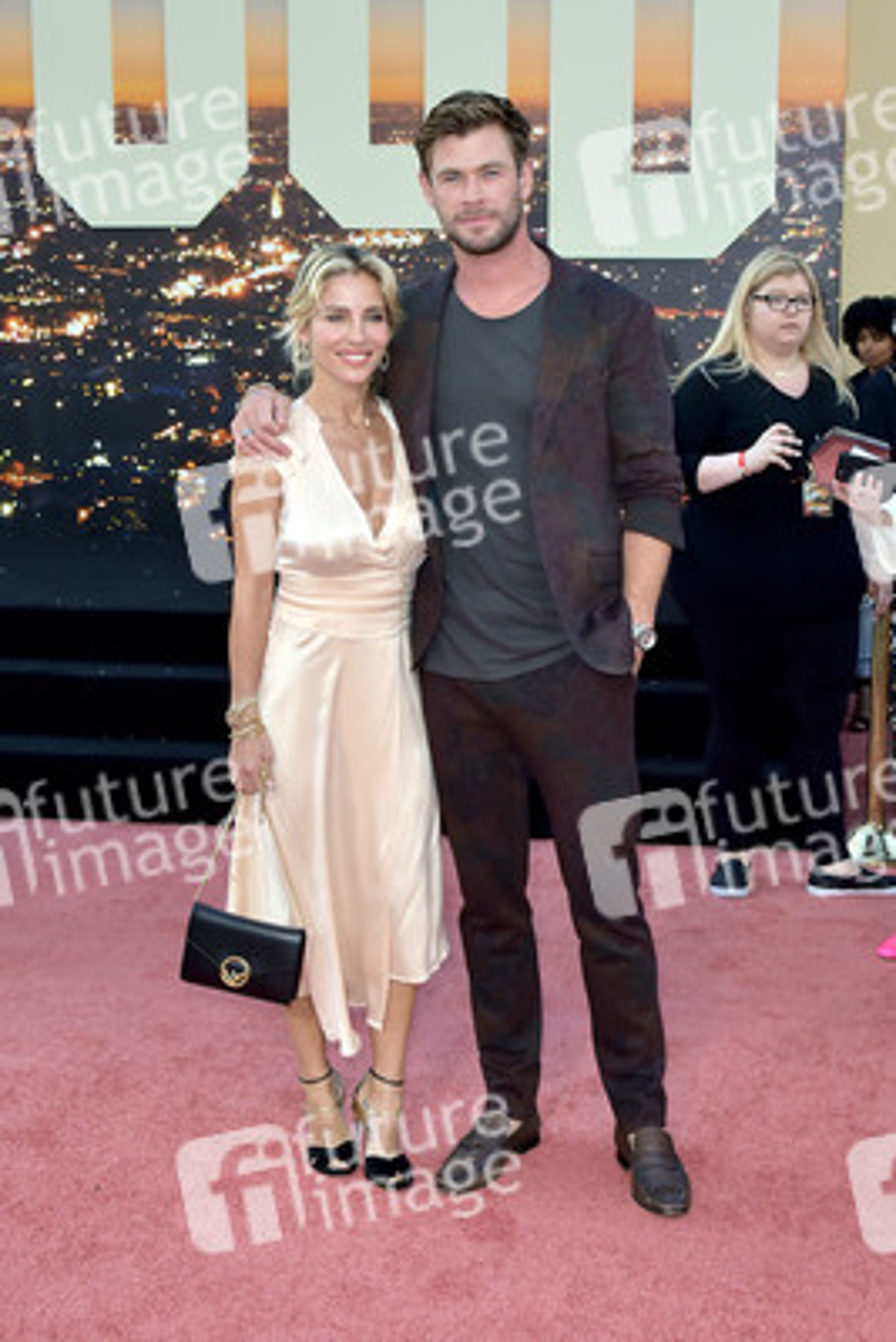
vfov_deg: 48.4
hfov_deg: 33.4
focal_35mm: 40
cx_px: 448
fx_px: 1492
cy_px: 671
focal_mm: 40
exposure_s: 1/250
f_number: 7.1
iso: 640
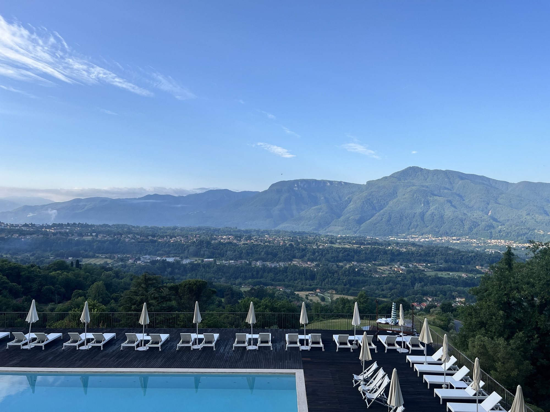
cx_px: 275
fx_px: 413
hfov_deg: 67.3
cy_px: 206
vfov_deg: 53.1
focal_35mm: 26
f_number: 1.5
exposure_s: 1/2762
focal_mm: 5.7
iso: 50
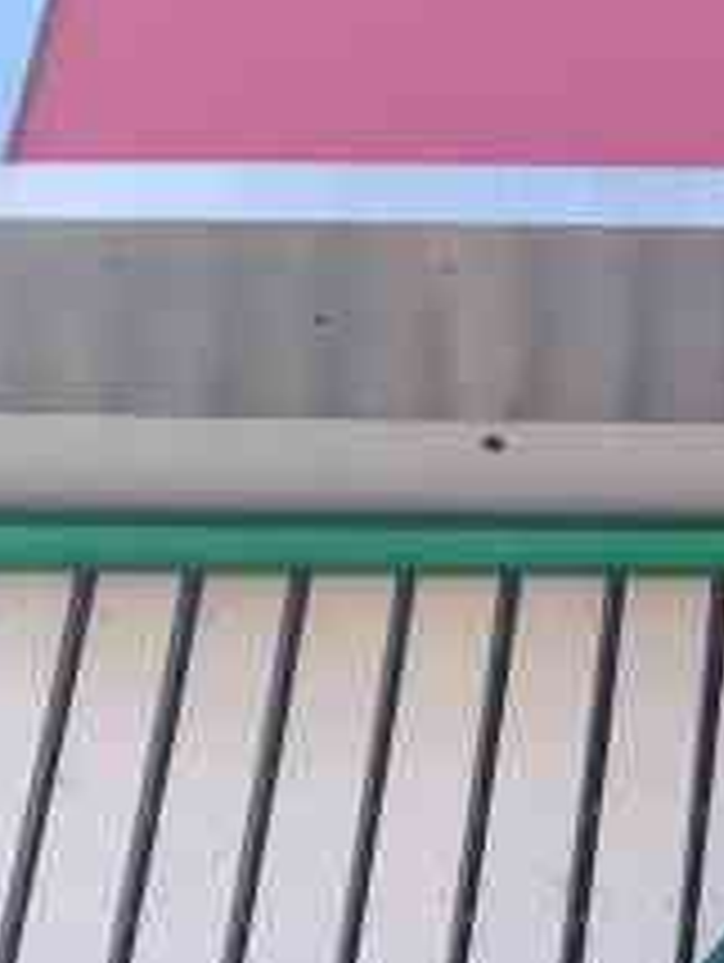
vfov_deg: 13.3
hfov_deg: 11.2
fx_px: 3395
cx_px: 1385
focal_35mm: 122
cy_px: 2086
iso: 20
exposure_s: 1/484
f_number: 1.8
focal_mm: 4
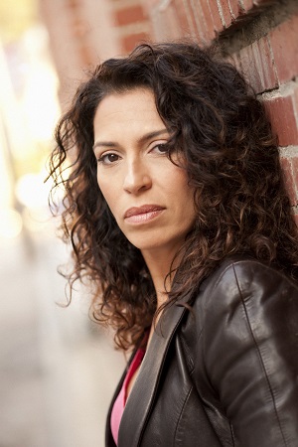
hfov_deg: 13.0
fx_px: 1304
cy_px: 224
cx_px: 149
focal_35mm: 105
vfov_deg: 19.5
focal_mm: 105
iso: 500
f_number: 3
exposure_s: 1/500
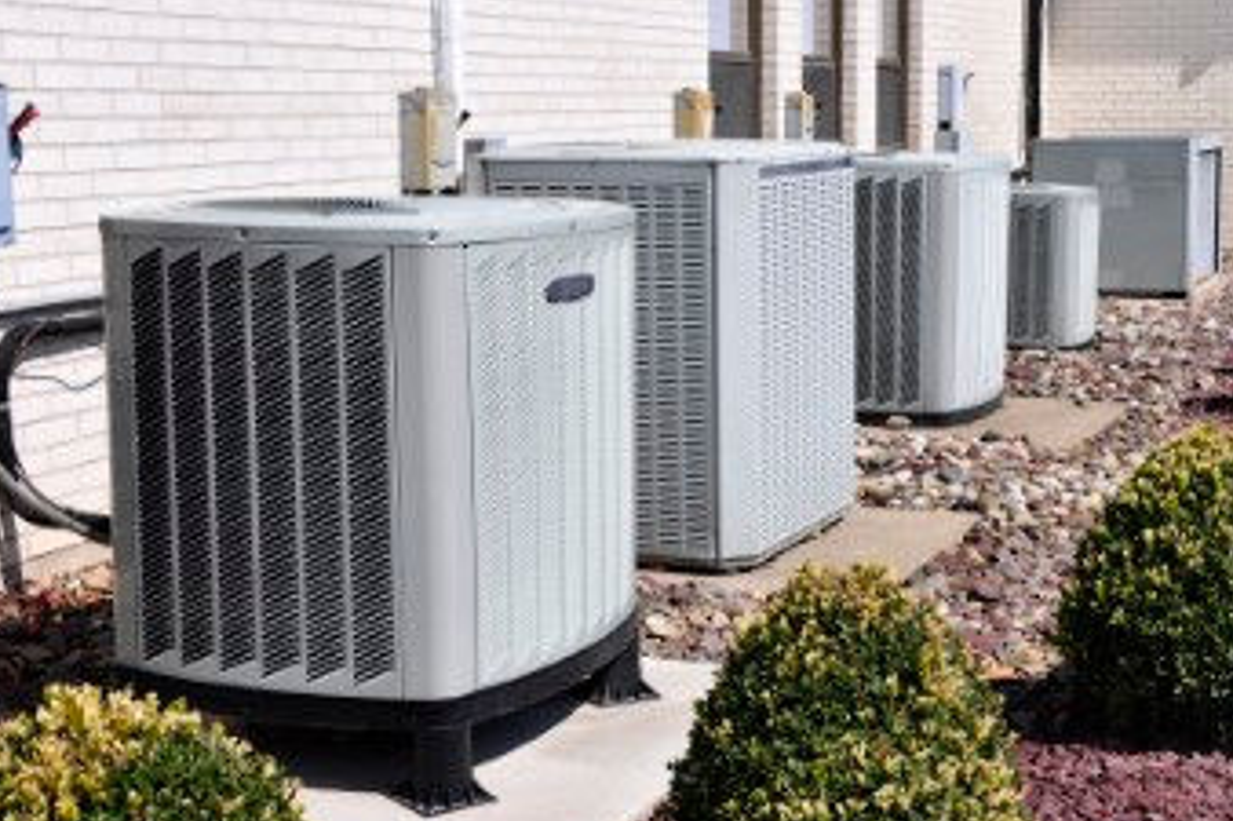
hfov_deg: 31.3
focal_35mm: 64
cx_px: 744
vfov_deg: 21.2
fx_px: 2191
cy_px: 365
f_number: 9
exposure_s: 1/320
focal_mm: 32
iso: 200
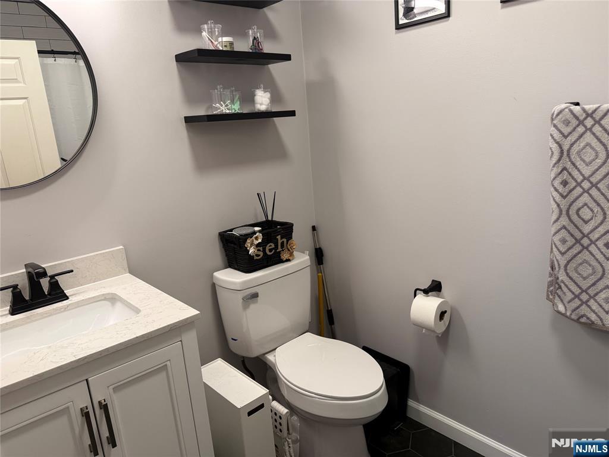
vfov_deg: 56.8
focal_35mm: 24
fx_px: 422
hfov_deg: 71.6
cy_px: 228
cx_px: 304
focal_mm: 6.76
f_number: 1.78
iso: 200
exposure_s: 1/120
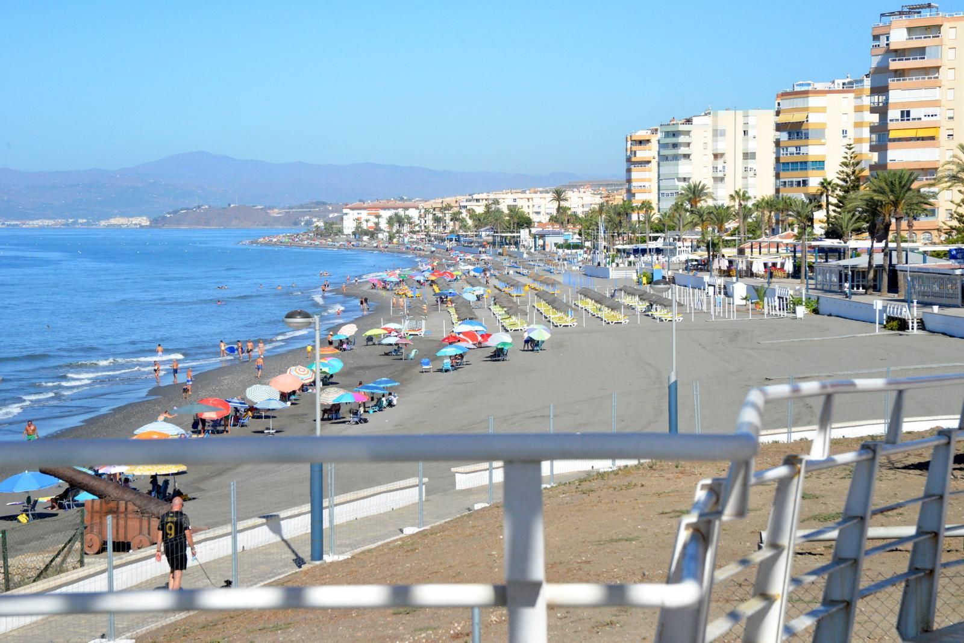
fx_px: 2277
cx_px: 482
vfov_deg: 16.1
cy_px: 322
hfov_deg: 23.9
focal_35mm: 85
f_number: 14
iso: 3200
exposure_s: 1/3200
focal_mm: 85
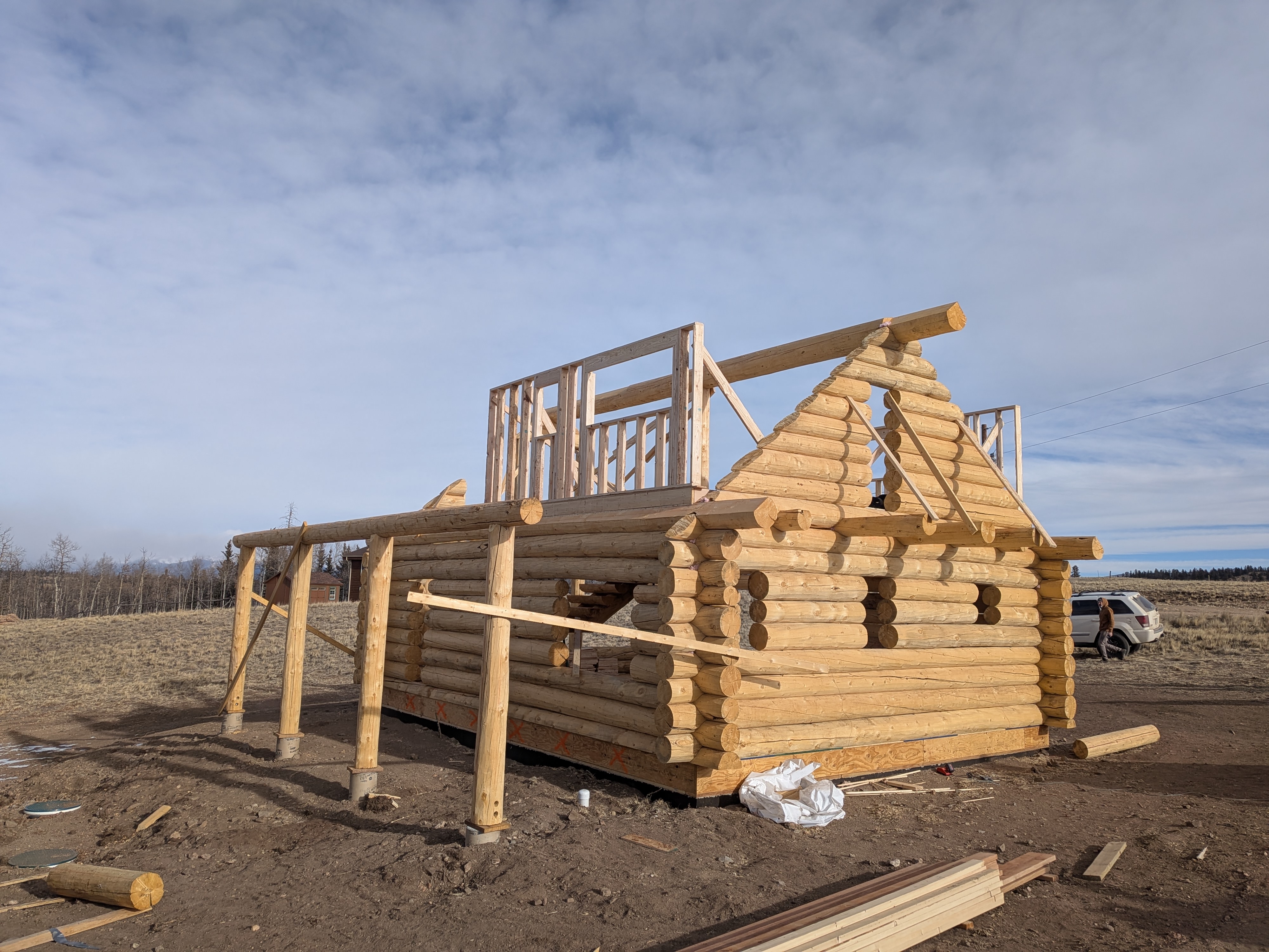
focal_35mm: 24
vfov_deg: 56.8
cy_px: 476
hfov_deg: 71.6
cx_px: 634
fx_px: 880
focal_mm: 4.53
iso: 32
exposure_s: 1/1754
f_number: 1.7
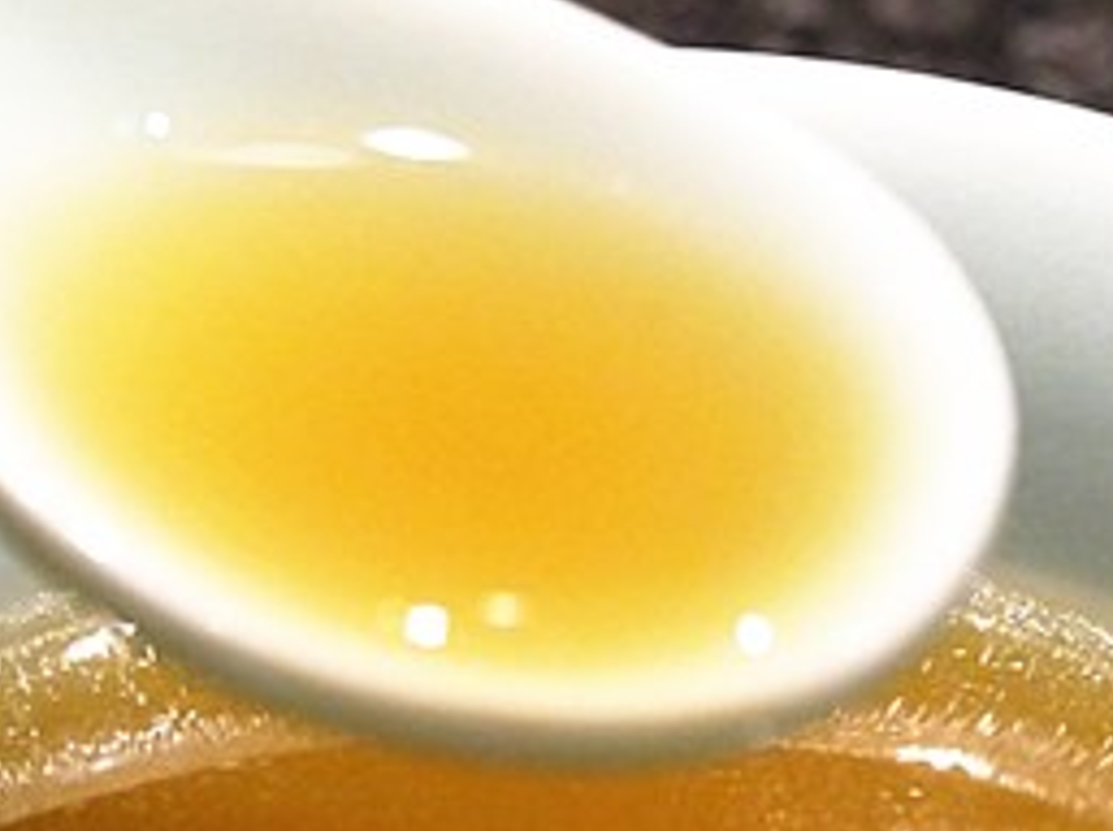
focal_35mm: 304
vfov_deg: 4.9
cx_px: 533
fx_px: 9761
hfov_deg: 6.5
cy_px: 809
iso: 2500
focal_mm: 65
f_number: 5.3
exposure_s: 1/80
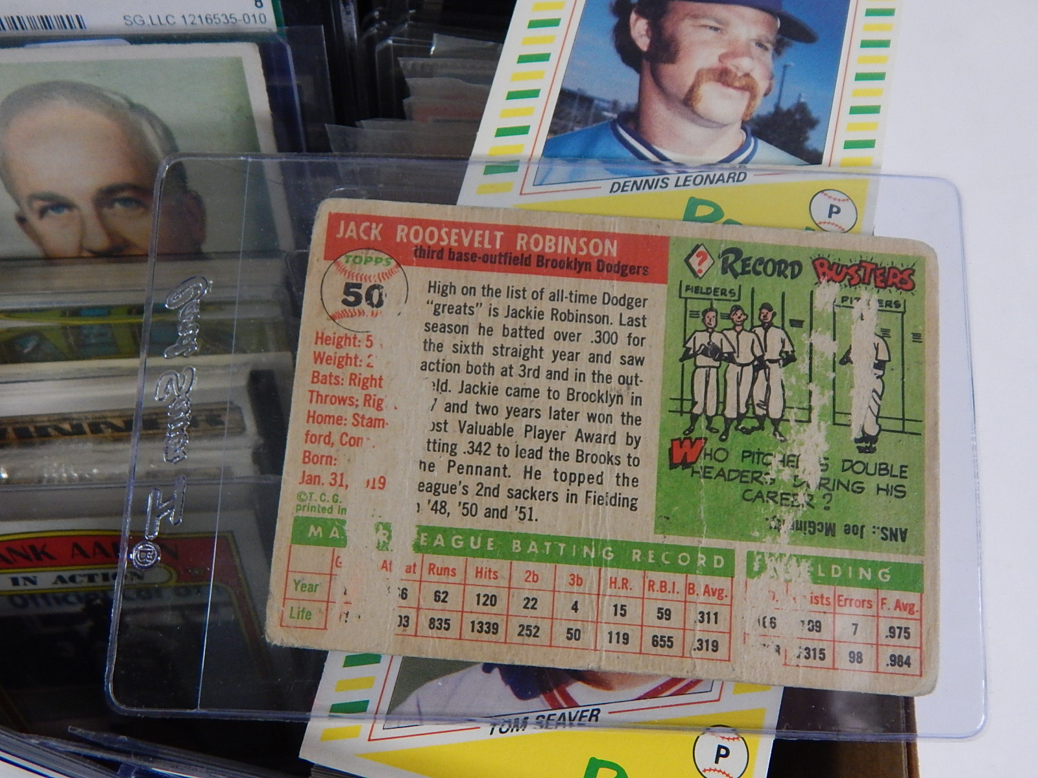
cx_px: 519
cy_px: 389
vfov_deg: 49.7
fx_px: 840
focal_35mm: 28
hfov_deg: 63.4
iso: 400
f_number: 3.2
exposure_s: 1/100
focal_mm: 5.1
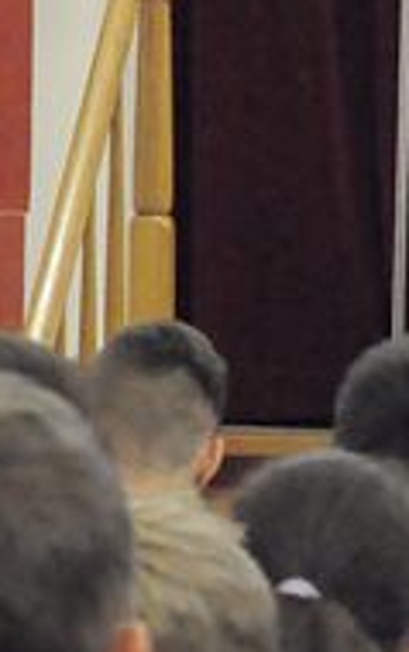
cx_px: 990
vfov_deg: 5.9
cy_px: 499
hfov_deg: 3.6
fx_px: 6322
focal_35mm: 355
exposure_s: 1/160
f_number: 6.3
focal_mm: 52
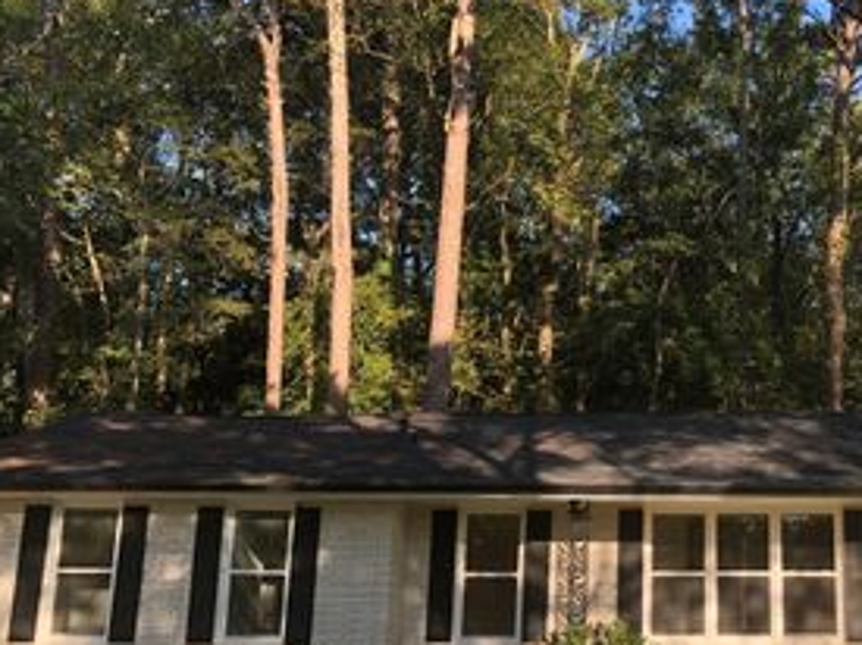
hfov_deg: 35.9
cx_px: 724
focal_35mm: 51
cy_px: 296
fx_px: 1269
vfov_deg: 28.5
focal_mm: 3.99
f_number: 1.8
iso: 20
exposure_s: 1/398
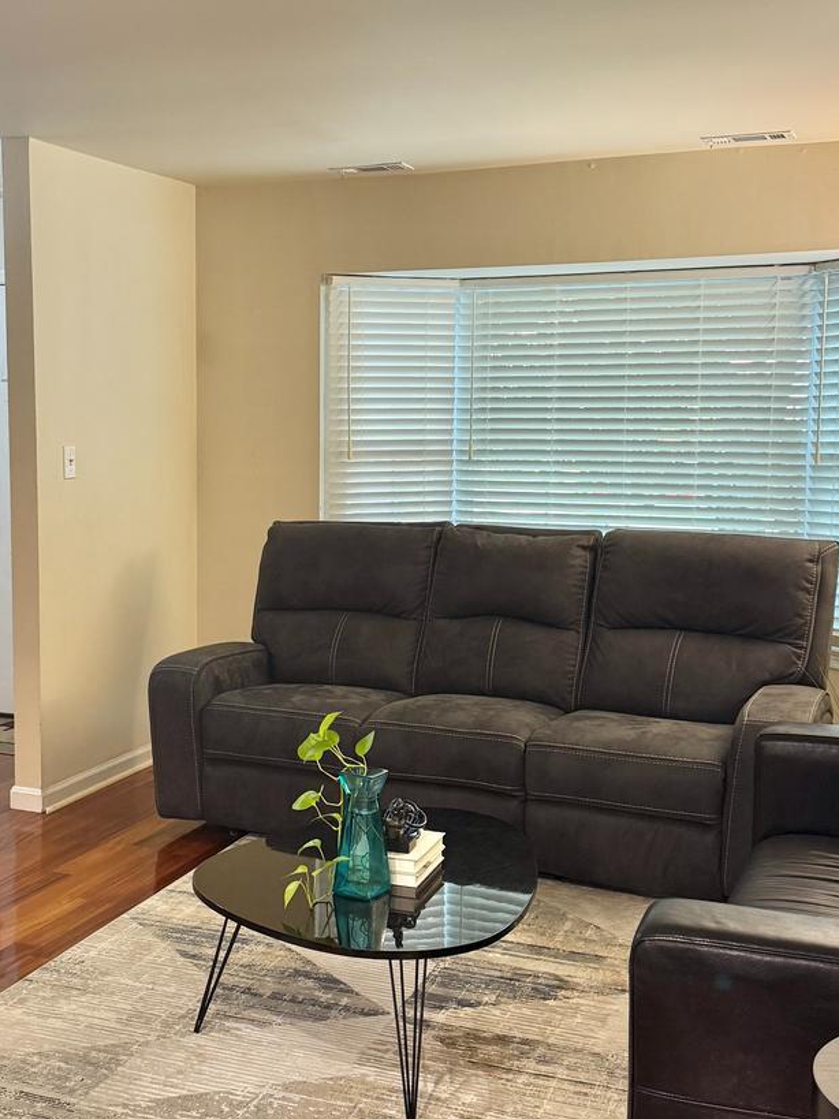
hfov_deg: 32.0
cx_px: 305
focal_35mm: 45
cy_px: 568
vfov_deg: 42.1
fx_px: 1455
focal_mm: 6.76
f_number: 1.78
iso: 200
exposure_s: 1/62
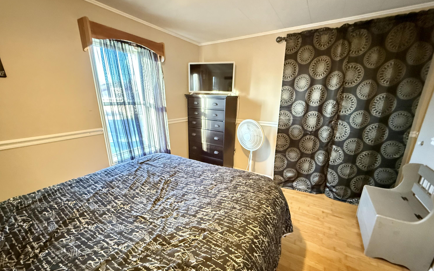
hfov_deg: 101.5
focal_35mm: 15
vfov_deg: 74.5
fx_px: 177
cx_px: 218
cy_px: 151
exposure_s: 1/24
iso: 2500
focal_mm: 2.22
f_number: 2.2
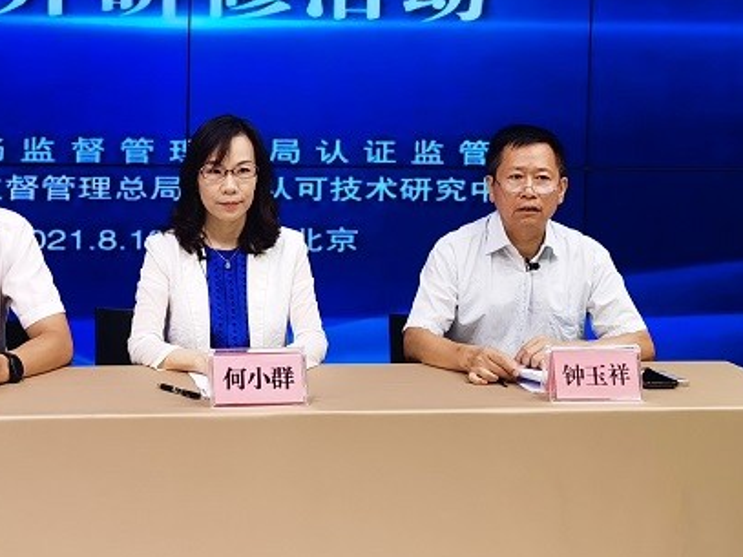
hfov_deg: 23.1
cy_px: 132
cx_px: 183
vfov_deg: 17.5
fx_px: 1802
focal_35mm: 84
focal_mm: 5.56
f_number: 1.6
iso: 50
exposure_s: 1/100
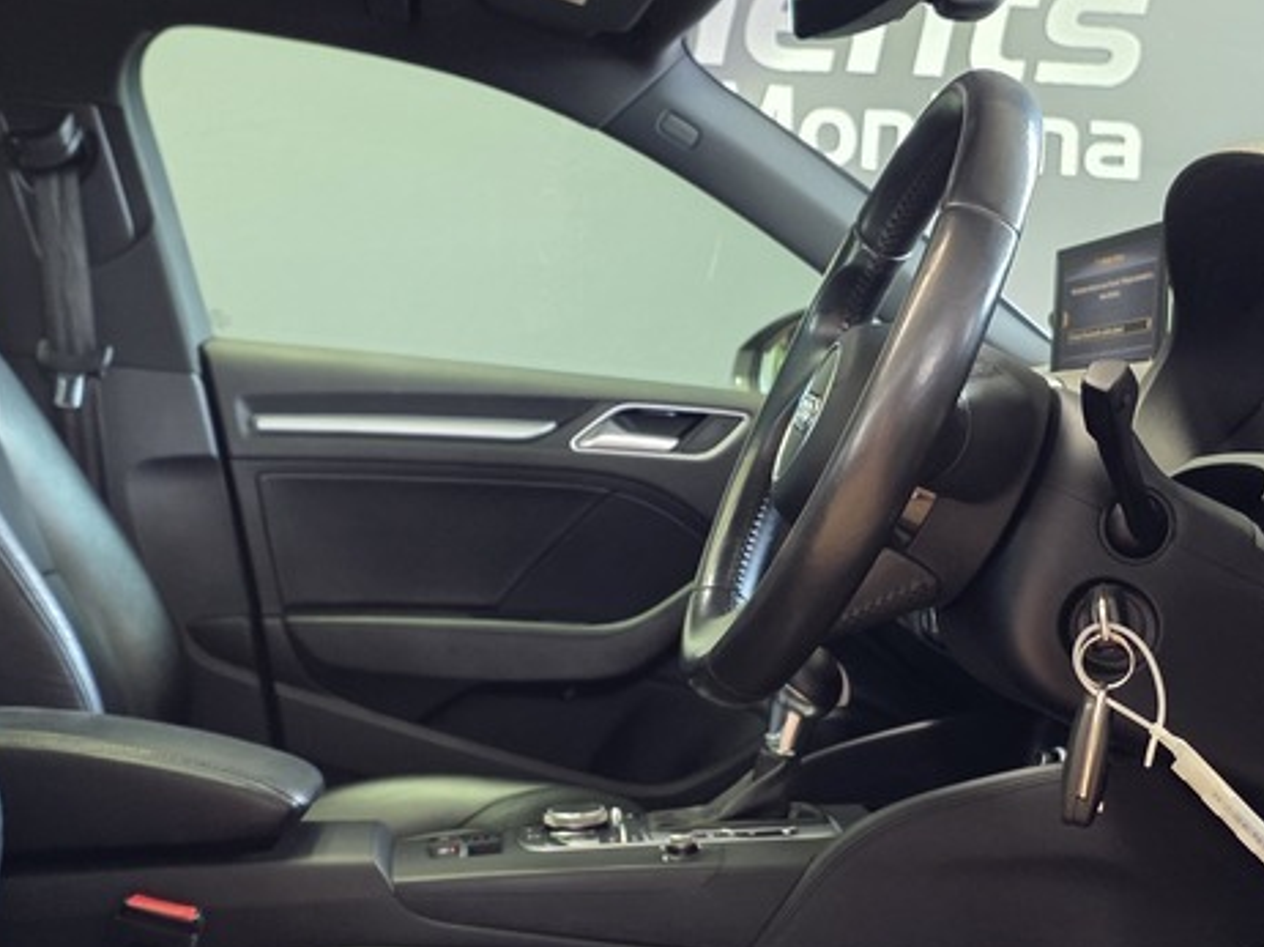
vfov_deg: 28.4
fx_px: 1861
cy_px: 591
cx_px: 714
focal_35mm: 51
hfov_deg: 37.4
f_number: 1.7
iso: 320
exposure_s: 1/100
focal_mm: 6.25
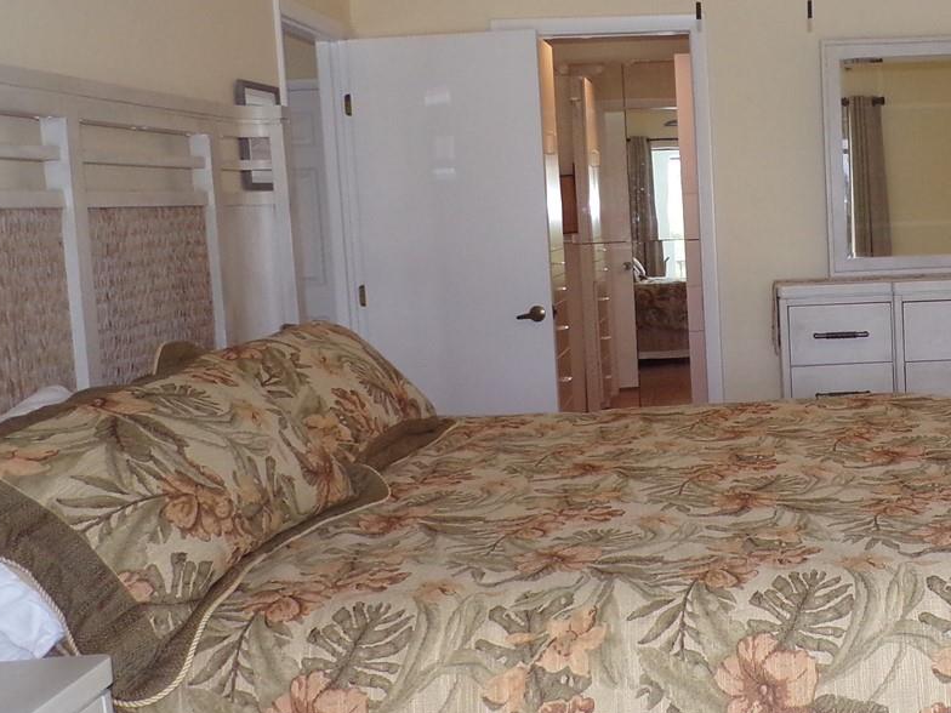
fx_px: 1346
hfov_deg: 37.2
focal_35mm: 49
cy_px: 291
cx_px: 796
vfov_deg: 29.6
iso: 200
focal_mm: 4.3
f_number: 3
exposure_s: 1/60
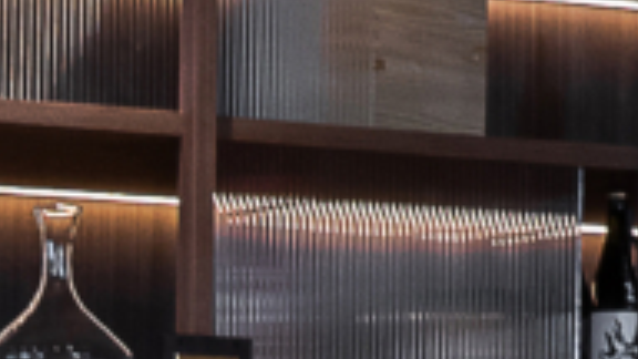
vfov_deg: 5.0
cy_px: 924
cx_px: -575
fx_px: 3992
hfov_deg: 8.7
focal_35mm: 236
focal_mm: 24
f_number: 11
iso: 500
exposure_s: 1/1.67
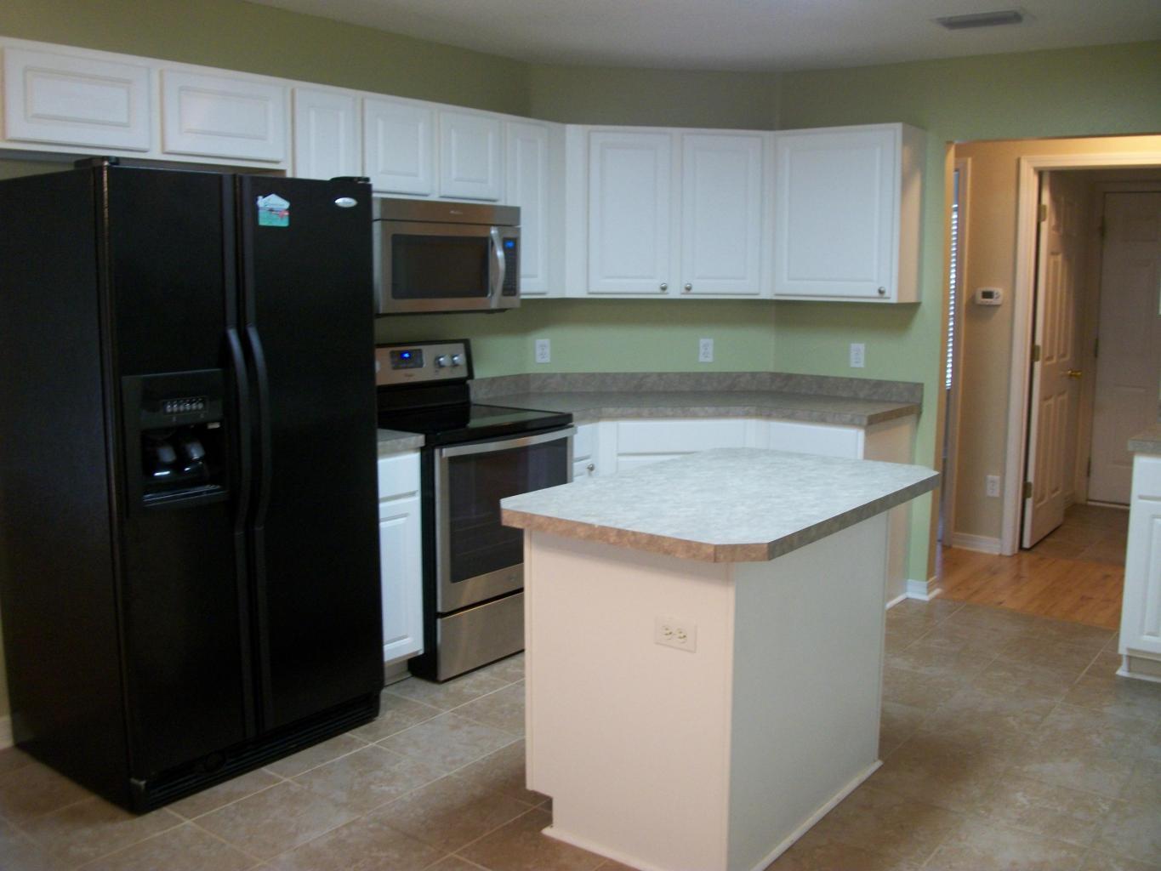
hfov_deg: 56.8
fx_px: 1073
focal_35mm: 32
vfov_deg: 44.2
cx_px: 580
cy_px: 436
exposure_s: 1/15
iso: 160
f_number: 2.9
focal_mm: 5.7
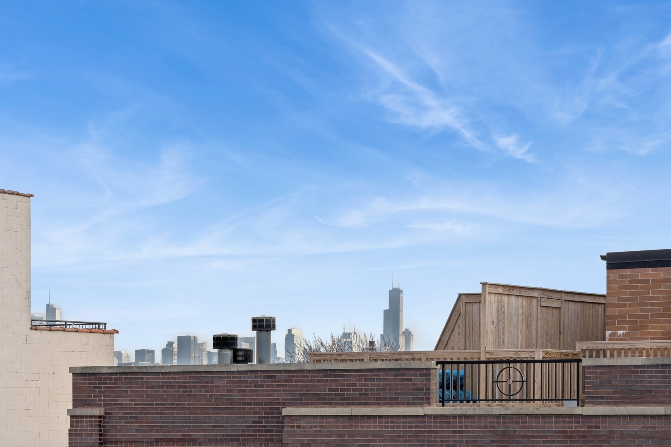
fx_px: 1957
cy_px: 224
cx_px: 336
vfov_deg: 13.0
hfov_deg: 19.5
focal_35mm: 105
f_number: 8
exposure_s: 1/500
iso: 320
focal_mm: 70
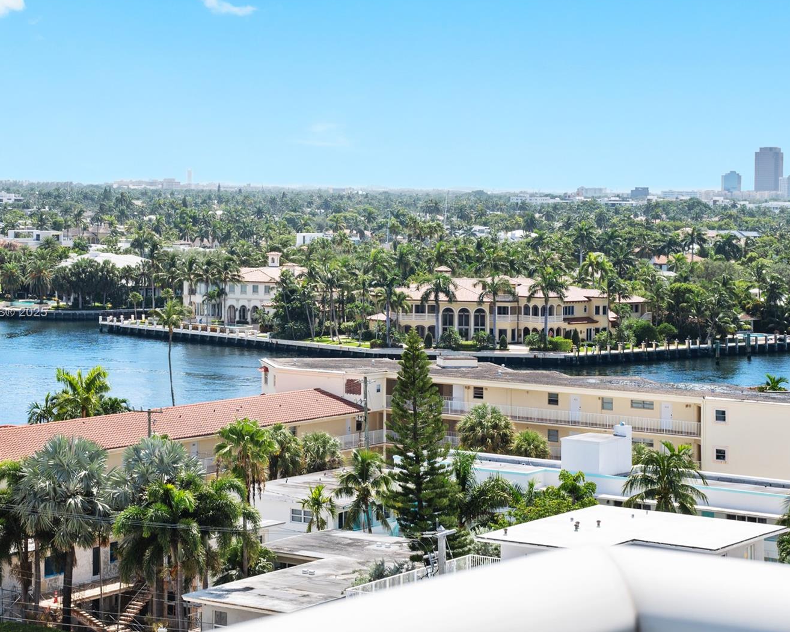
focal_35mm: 72
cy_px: 313
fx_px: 1683
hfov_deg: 26.4
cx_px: 336
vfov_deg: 21.3
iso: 200
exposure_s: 1/320
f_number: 8
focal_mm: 42
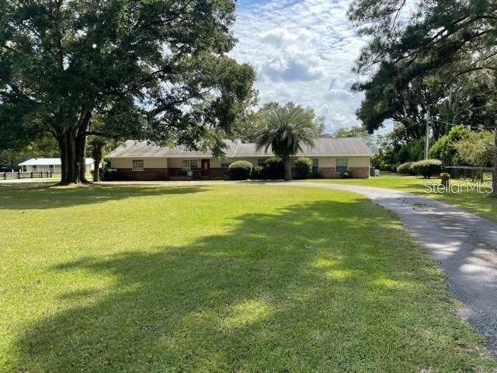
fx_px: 373
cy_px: 186
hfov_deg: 67.3
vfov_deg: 53.1
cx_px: 248
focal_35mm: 26
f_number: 1.6
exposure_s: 1/1689
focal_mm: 4.2
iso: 32
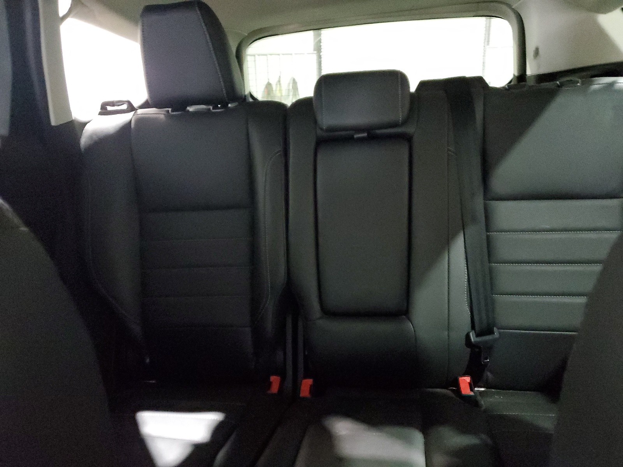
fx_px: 468
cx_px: 312
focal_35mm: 26
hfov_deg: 67.3
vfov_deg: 53.1
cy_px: 234
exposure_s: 1/15
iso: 985
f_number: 1.5
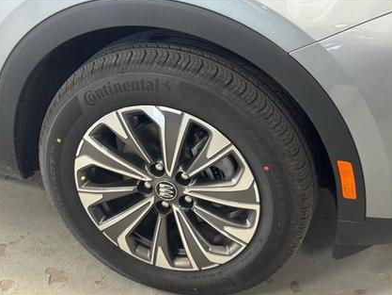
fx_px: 657
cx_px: 189
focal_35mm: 58
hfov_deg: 33.2
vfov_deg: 25.2
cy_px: 172
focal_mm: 6.76
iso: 200
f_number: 1.78
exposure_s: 1/60
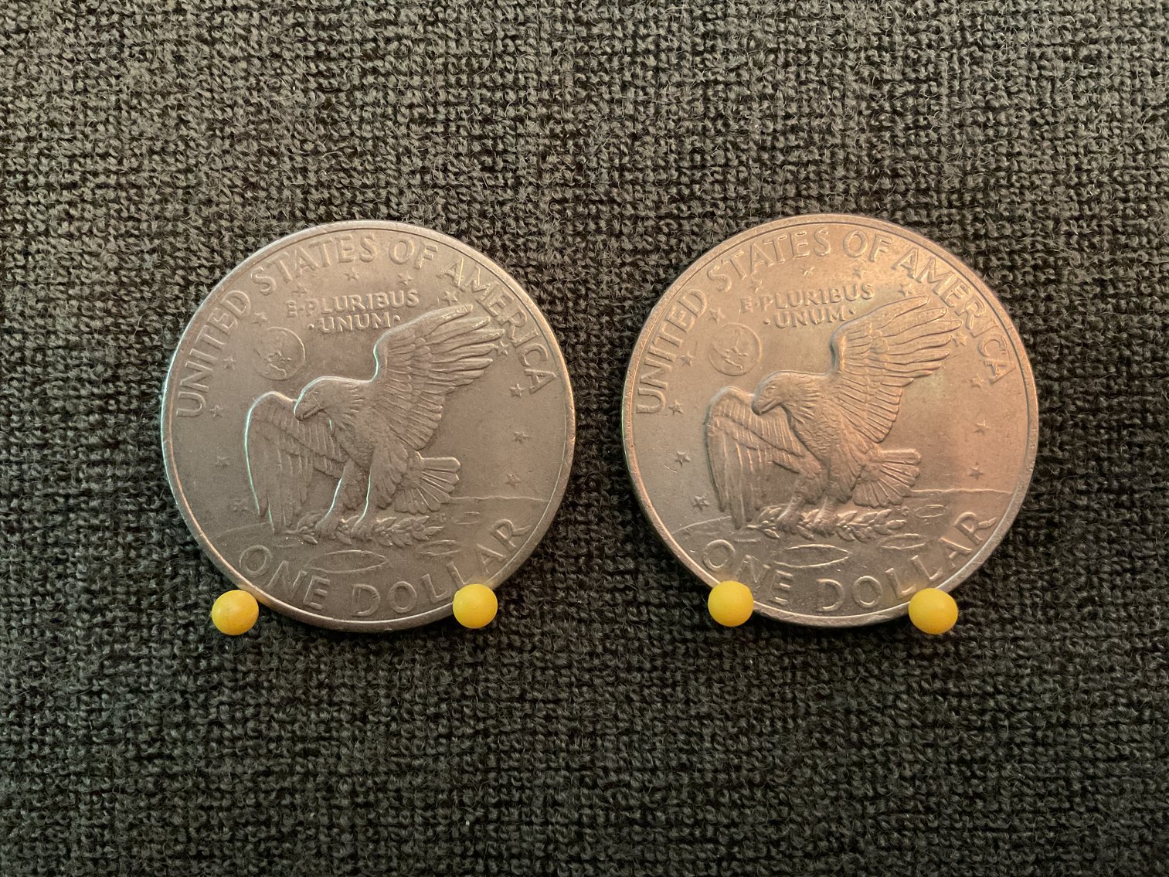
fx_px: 979
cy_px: 438
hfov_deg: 61.7
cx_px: 584
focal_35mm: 29
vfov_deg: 48.2
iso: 500
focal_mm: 3
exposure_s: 1/30
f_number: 1.8
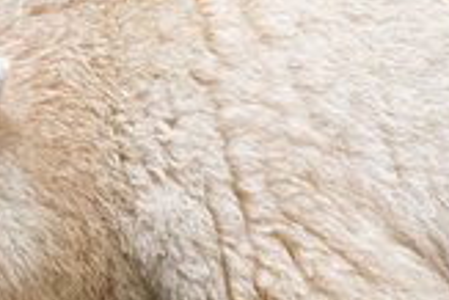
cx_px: -22
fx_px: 14755
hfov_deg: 1.7
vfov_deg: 1.2
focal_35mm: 1182
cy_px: 252
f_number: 2.8
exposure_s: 1/500
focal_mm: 165
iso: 3200
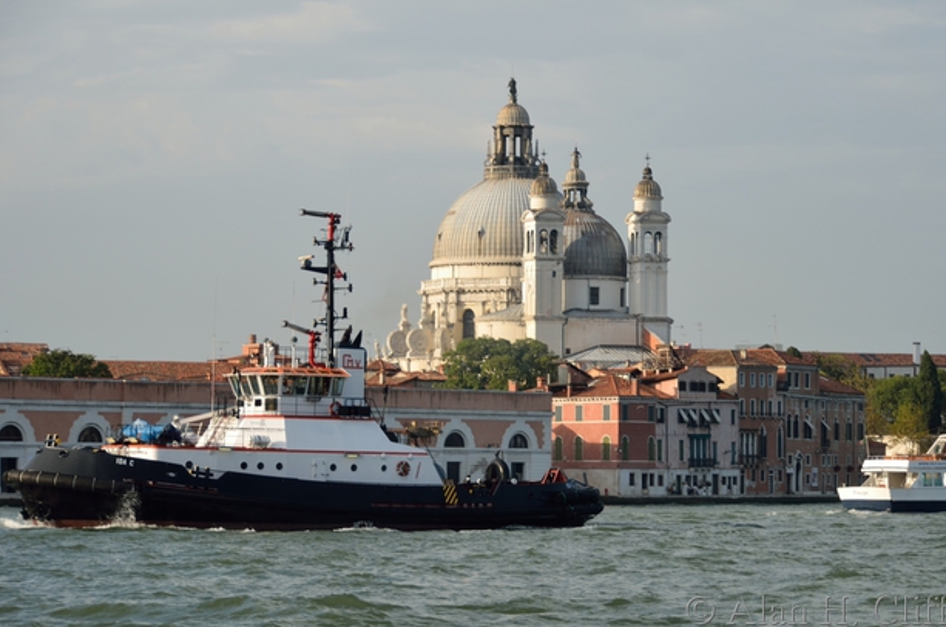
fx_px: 3593
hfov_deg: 15.0
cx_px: 506
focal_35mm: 137
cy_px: 290
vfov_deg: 10.0
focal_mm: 80
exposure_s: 1/250
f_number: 5
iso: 100
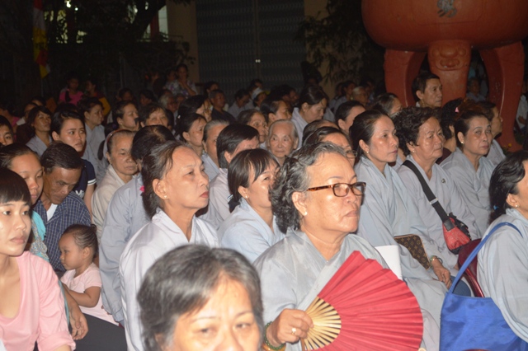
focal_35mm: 72
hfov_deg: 28.1
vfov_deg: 18.9
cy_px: 176
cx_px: 264
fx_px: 1055
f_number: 5.6
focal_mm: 48
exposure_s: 1/60
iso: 400
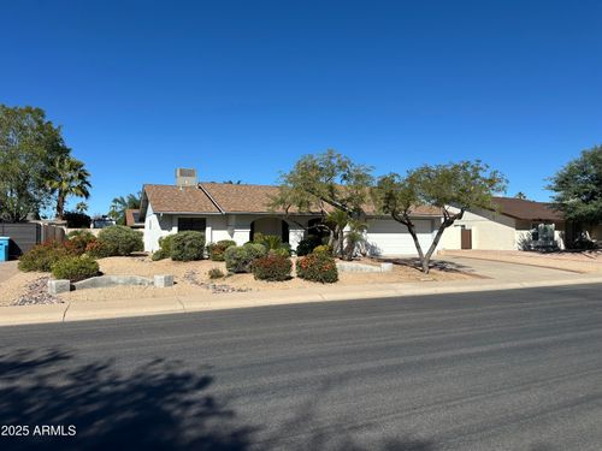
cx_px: 301
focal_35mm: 24
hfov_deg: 71.6
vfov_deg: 56.8
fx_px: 417
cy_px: 226
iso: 80
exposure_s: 1/6211
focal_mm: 6.86
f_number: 1.78
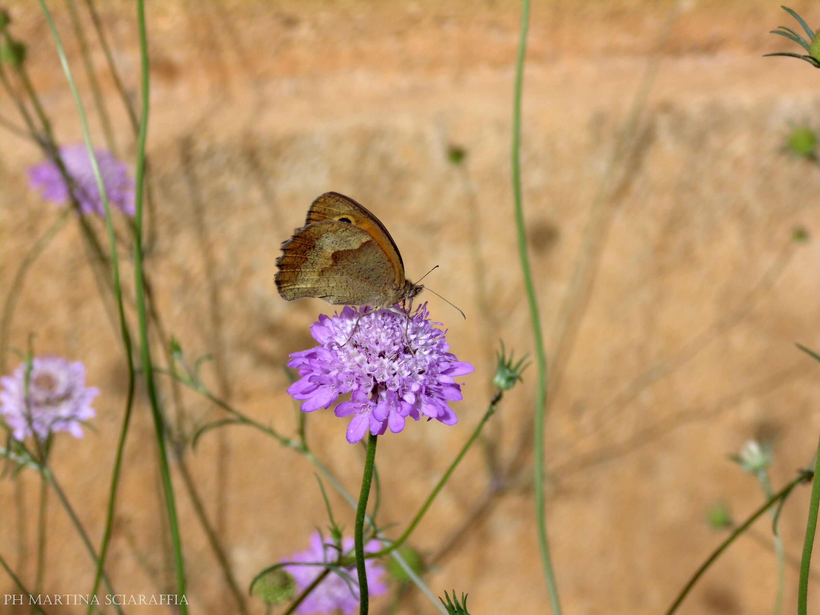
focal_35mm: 218
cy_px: 308
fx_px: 5164
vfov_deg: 6.8
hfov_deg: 9.1
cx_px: 410
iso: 100
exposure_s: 1/500
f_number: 5.6
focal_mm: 40.1
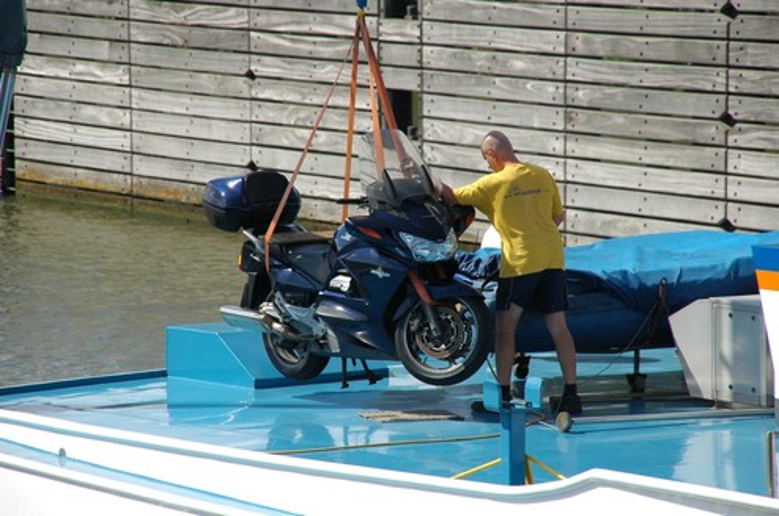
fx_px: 6479
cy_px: 258
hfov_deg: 6.9
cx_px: 390
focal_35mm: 300
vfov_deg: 4.6
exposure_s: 1/500
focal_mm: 200
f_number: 10
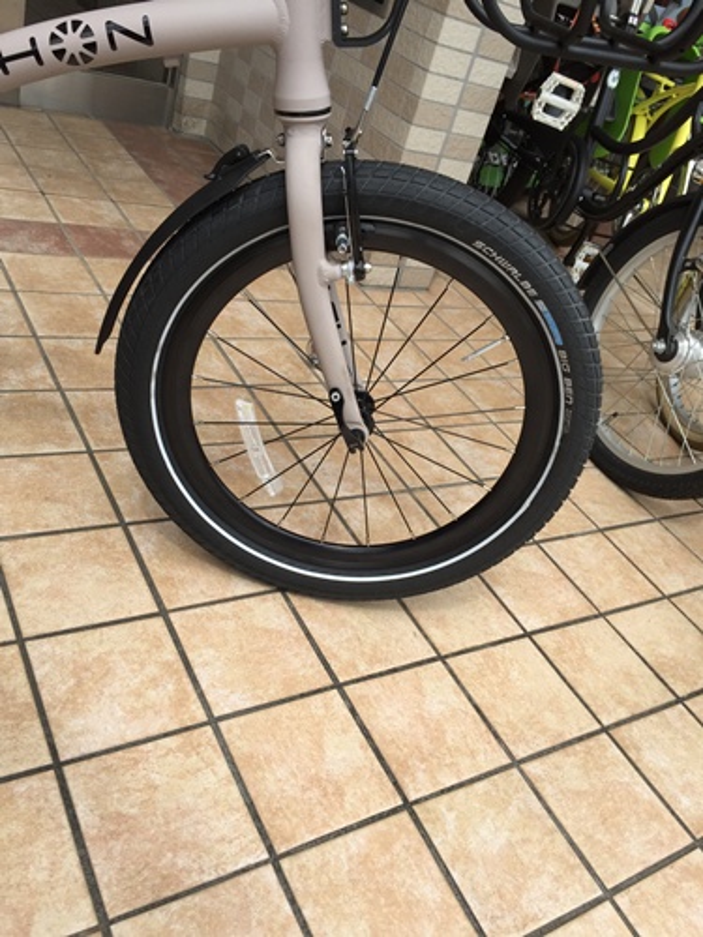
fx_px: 785
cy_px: 468
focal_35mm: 29
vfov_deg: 61.7
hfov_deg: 48.2
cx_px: 352
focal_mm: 4.15
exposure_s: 1/719
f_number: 2.2
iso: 32
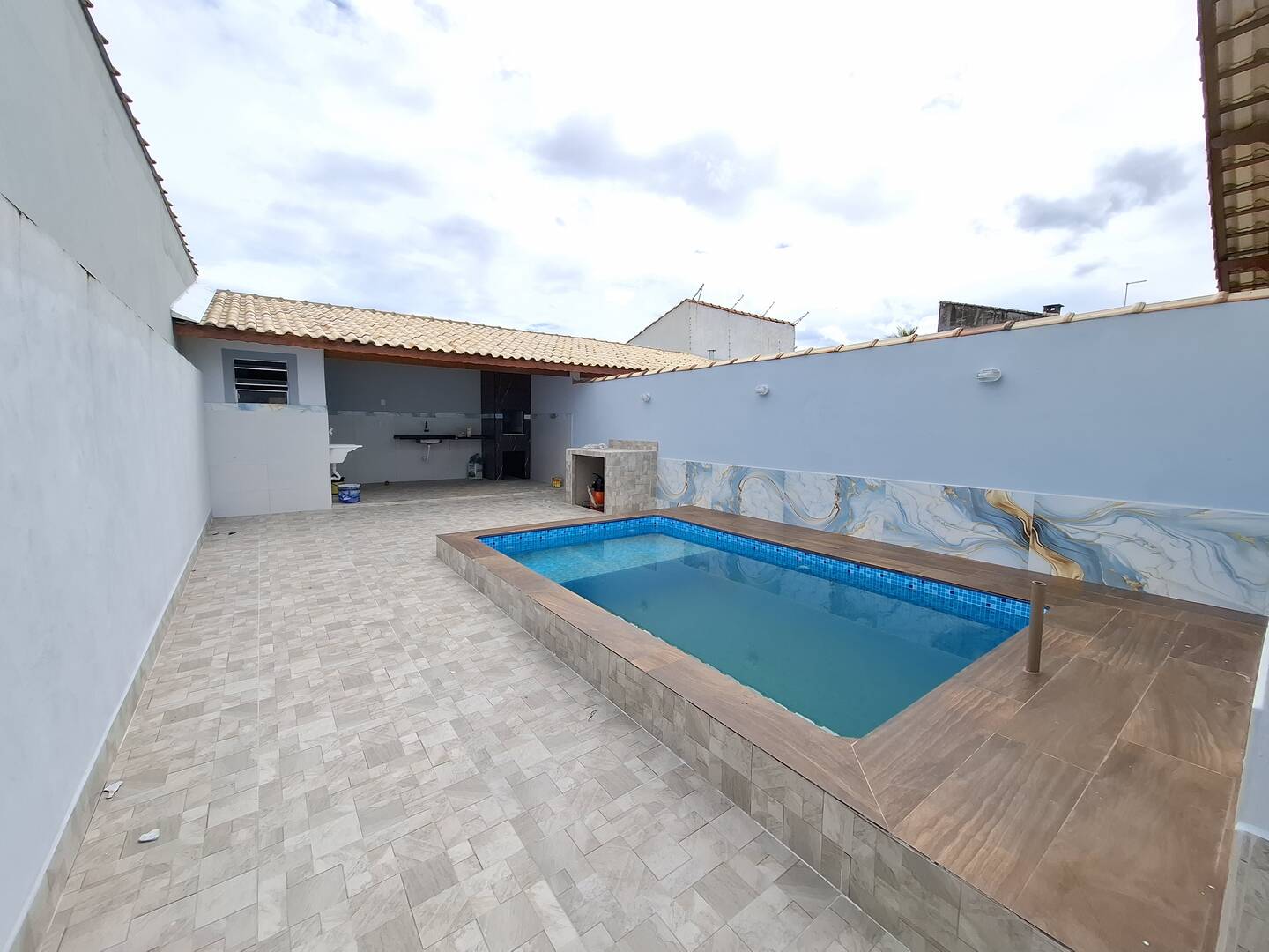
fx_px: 477
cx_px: 634
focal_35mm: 13
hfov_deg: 106.2
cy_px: 476
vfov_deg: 89.9
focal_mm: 1.74
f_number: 2.2
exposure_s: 1/1171
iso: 40
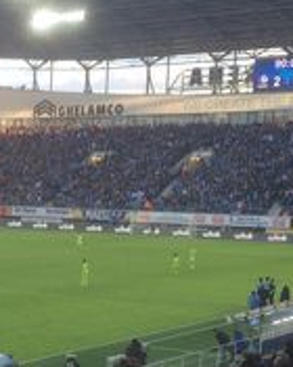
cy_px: 337
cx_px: -94
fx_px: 997
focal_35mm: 92
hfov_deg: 15.8
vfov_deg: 20.4
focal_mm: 4.15
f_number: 2.2
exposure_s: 1/129
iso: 32
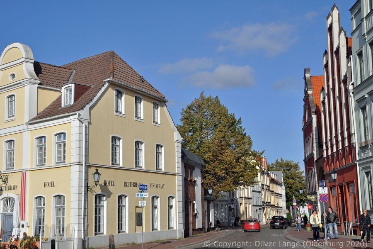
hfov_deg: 35.1
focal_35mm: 57
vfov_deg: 23.8
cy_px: 124
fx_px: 591
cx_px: 186
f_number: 8
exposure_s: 1/320
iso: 200
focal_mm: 38
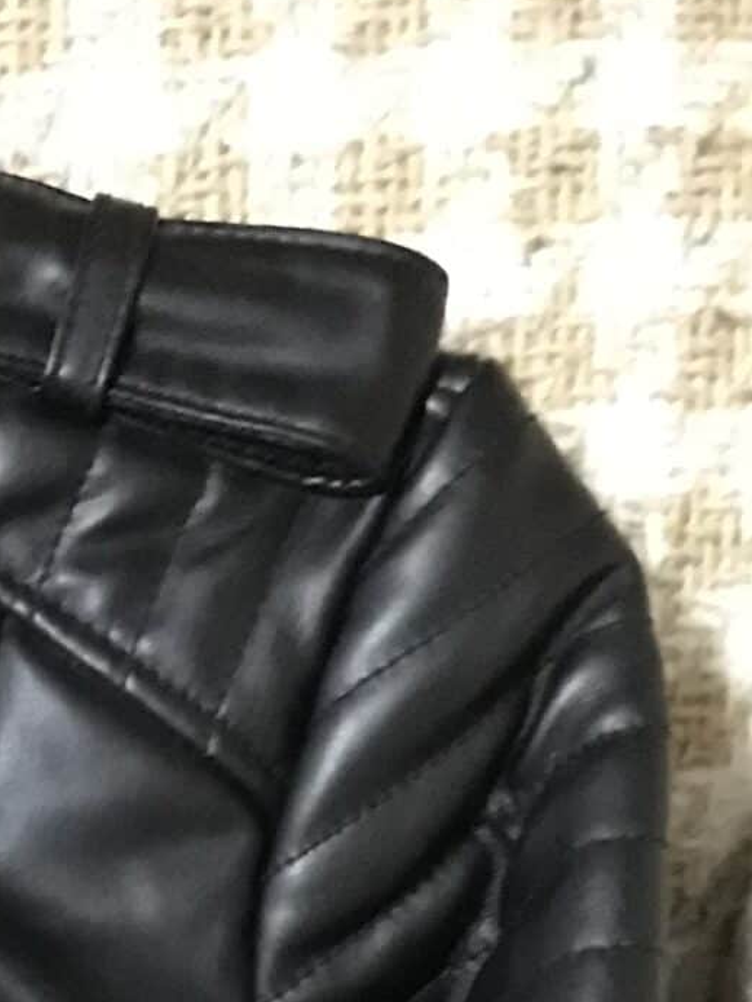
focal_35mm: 104
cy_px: 1841
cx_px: -643
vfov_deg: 15.9
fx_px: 3011
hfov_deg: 12.8
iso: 100
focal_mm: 3.99
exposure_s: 1/4
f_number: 1.8
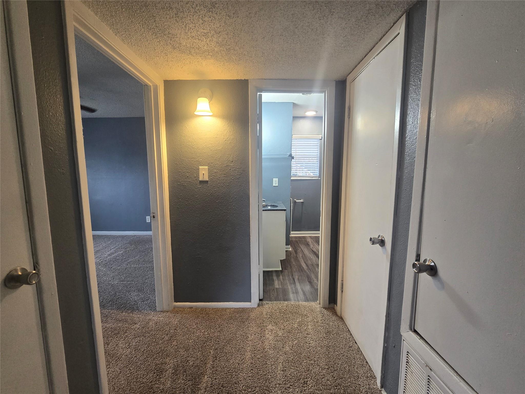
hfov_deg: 106.2
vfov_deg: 89.9
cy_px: 197
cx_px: 262
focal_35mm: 13
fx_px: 197
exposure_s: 1/60
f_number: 2.2
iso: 200
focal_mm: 2.2
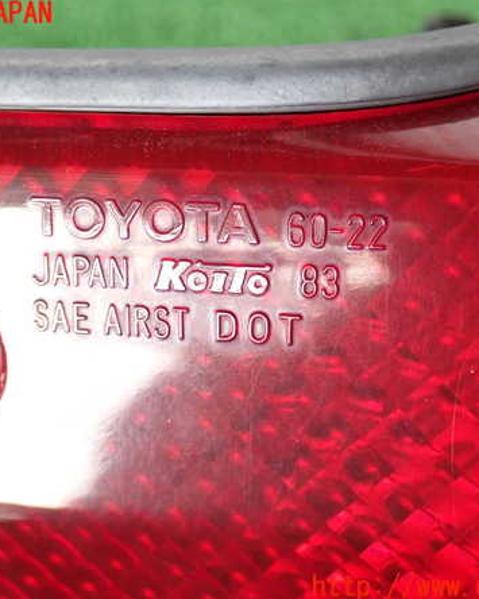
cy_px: 301
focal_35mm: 58
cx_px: 212
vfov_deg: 32.5
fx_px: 1028
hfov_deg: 26.2
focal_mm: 7.84
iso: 320
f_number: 2.9
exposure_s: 1/40
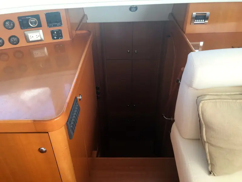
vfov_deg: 48.2
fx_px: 203
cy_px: 91
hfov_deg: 61.7
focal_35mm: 29
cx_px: 121
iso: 25
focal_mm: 4.15
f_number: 2.2
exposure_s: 1/40
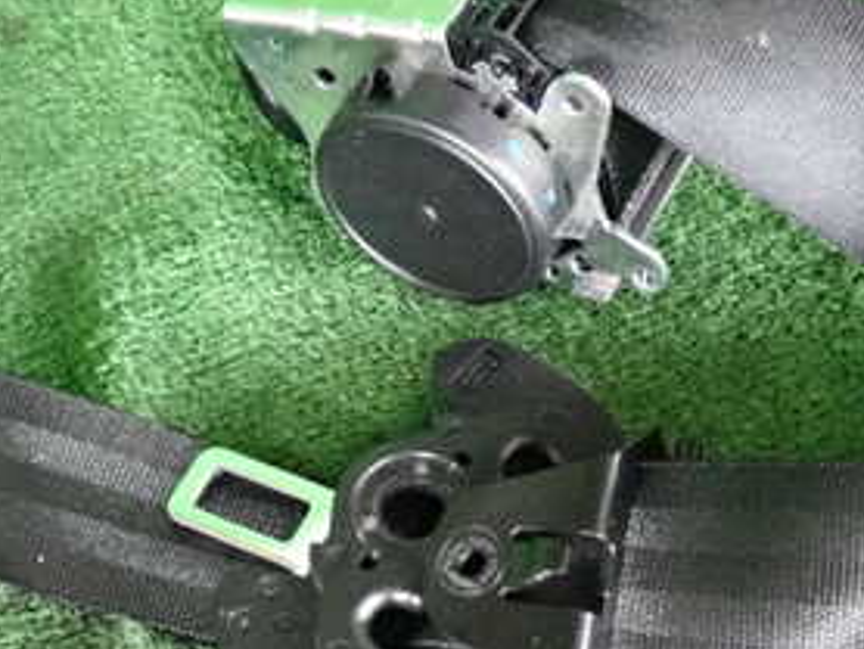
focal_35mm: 69
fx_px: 1724
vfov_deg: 21.2
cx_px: 361
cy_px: 466
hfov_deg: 28.1
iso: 3200
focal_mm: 5.79
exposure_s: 1/125
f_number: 2.4
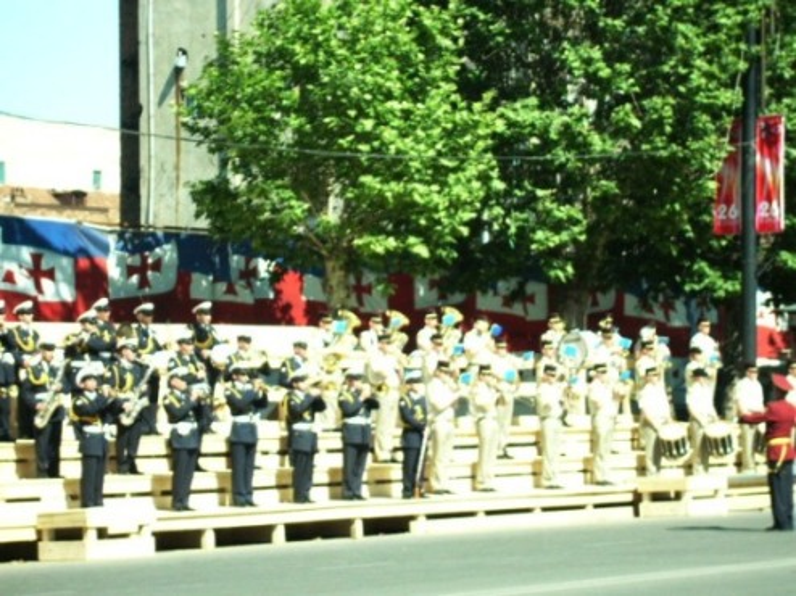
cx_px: 398
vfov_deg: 14.1
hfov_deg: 18.7
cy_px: 298
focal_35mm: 105
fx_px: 2413
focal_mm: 17.4
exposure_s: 1/125
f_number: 4.9
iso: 100
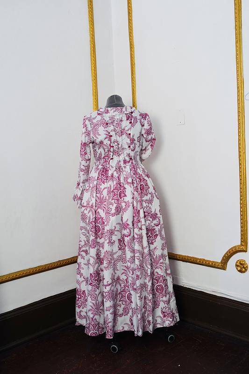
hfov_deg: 35.9
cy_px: 187
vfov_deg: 51.9
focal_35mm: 37
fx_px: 384
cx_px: 124
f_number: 5
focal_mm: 37
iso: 1250
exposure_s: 1/160
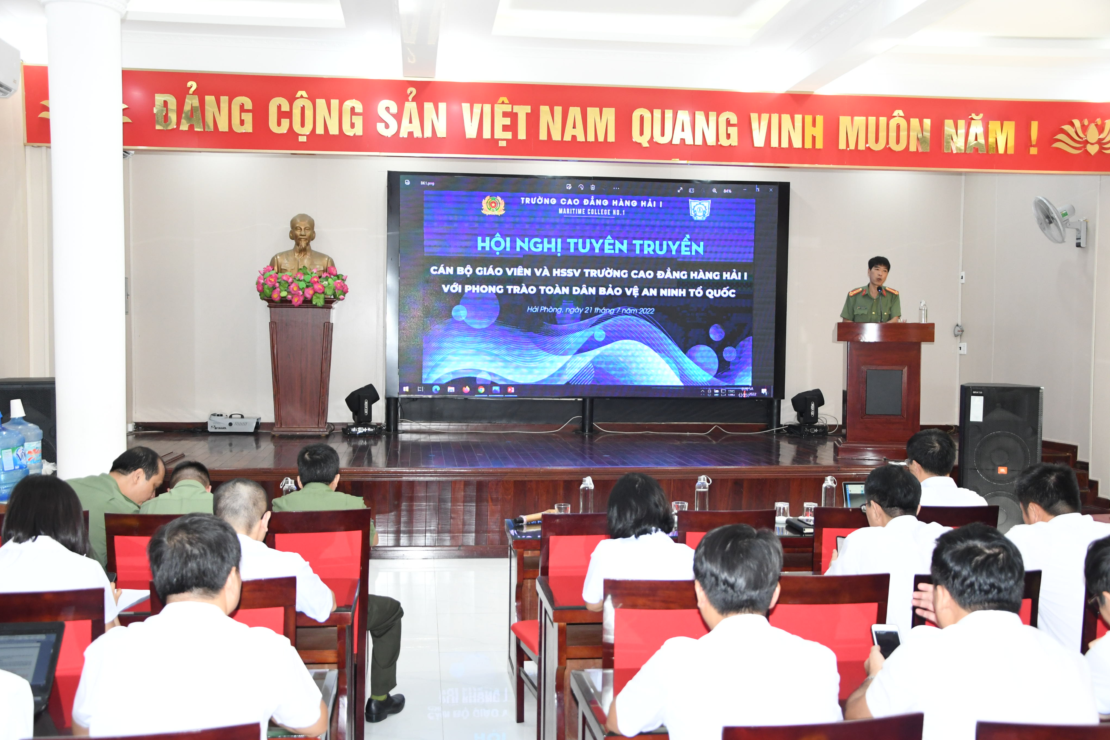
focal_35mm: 37
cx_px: 556
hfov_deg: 51.9
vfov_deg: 35.9
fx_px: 1141
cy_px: 374
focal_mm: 24
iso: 1600
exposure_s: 1/200
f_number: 3.8
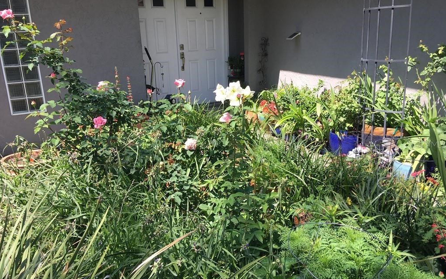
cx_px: 223
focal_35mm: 31
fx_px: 377
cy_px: 144
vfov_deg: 40.6
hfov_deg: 61.2
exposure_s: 1/496
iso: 25
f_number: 2.2
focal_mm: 4.15
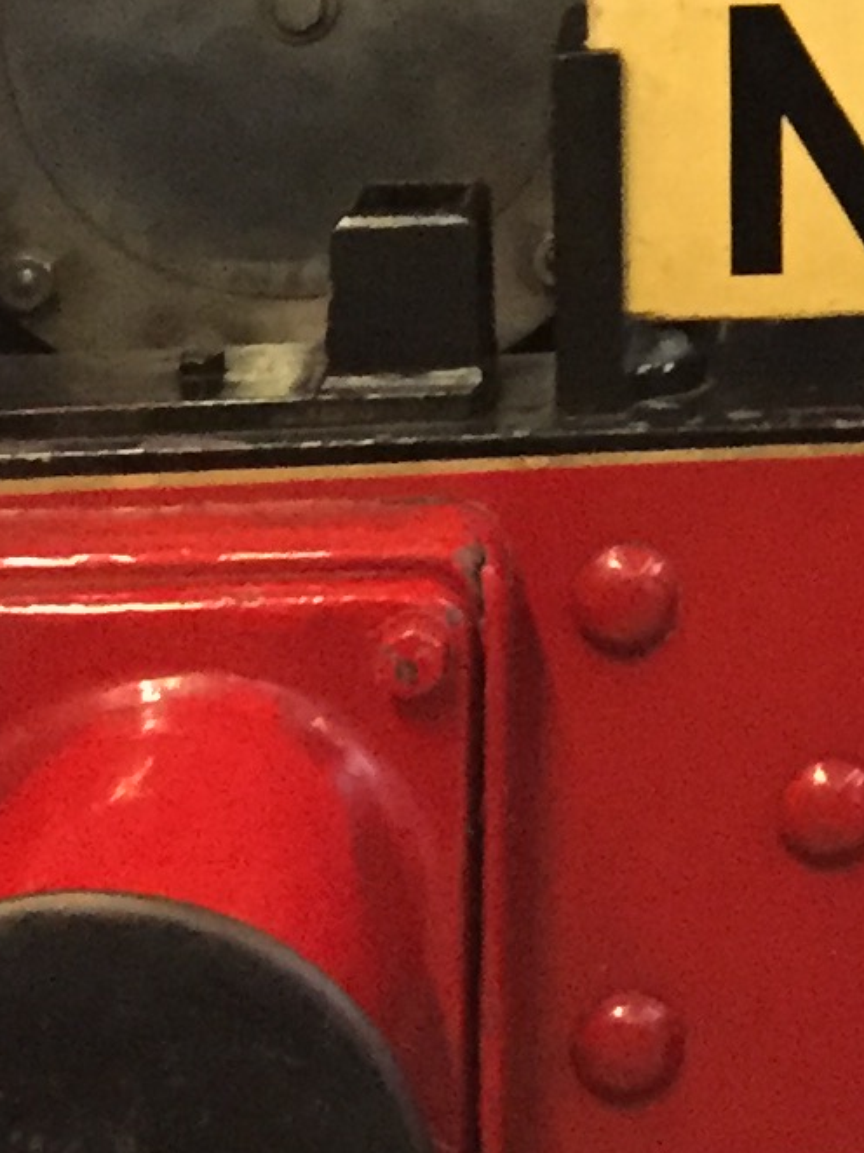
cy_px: -895
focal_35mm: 143
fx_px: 4762
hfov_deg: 9.9
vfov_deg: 12.6
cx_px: 1519
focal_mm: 4.15
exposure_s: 1/17
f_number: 2.2
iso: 320
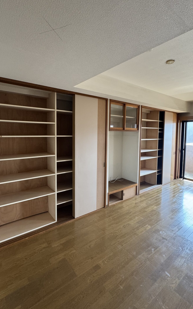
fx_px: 152
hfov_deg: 64.9
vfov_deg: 90.9
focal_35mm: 18
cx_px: 104
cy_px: 142
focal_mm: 2.22
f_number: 2.2
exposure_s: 1/99
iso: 250
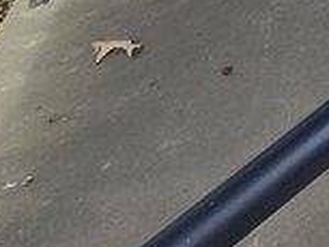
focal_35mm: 87
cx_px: 950
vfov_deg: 11.1
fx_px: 828
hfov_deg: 12.0
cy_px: -490
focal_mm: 2.2
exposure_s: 1/263
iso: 50
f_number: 2.2
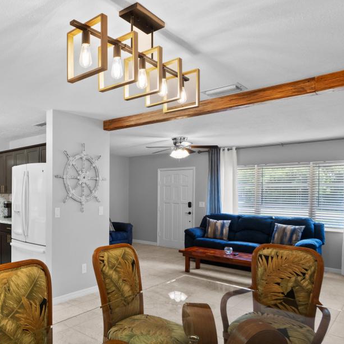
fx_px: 304
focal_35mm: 27
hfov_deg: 55.9
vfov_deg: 58.9
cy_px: 193
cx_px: 82
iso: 2000
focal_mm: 18
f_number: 8
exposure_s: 1/5
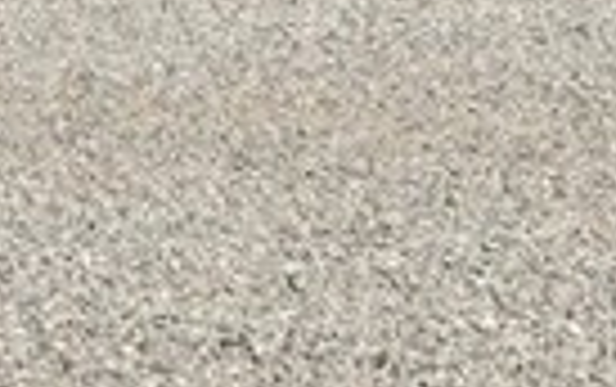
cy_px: -911
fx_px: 3832
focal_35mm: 228
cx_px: -513
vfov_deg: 5.3
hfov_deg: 8.8
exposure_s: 1/500
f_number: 11
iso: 250
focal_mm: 20
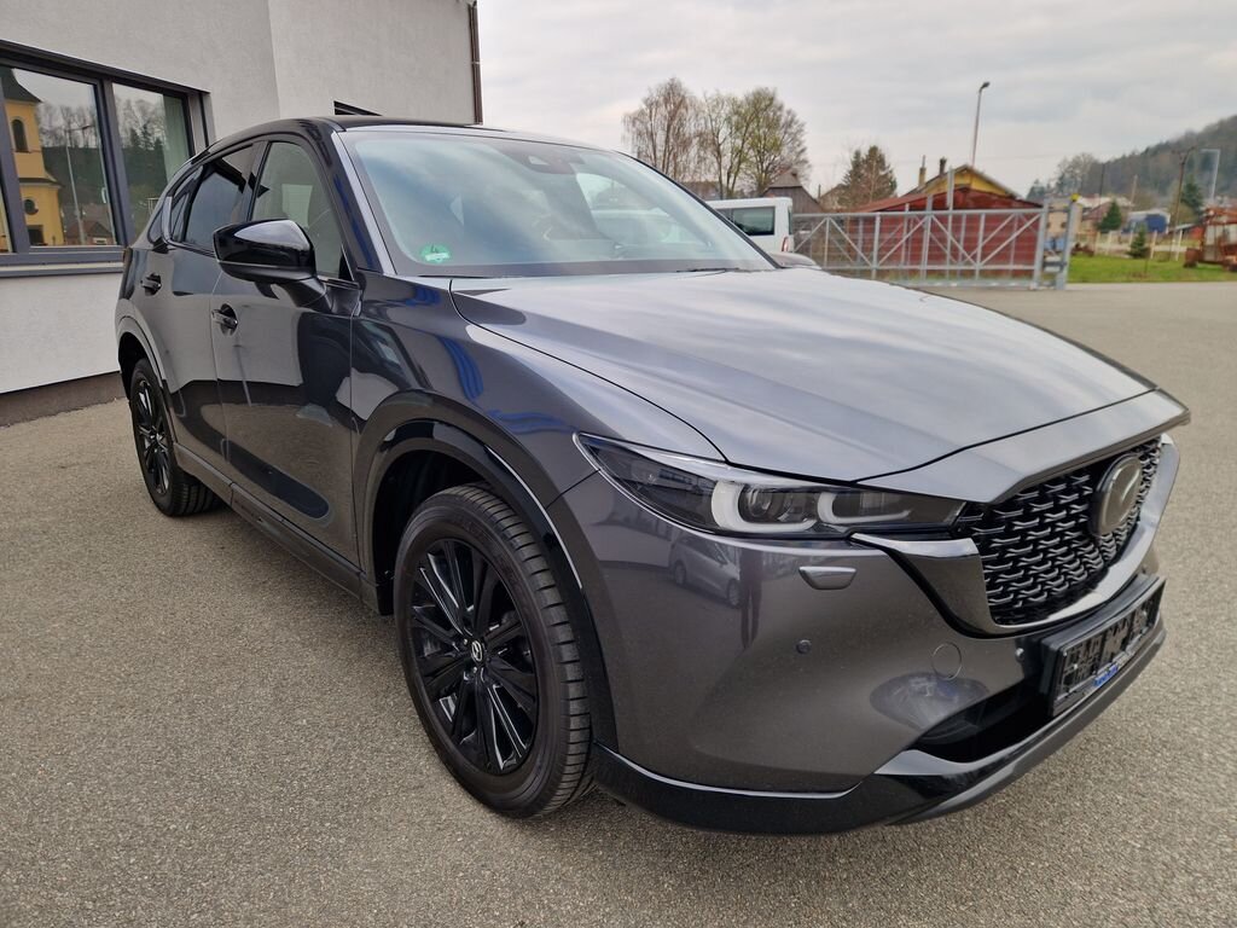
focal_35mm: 23
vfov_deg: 58.9
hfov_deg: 73.9
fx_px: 822
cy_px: 464
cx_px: 618
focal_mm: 5.4
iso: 50
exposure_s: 1/210
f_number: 1.8
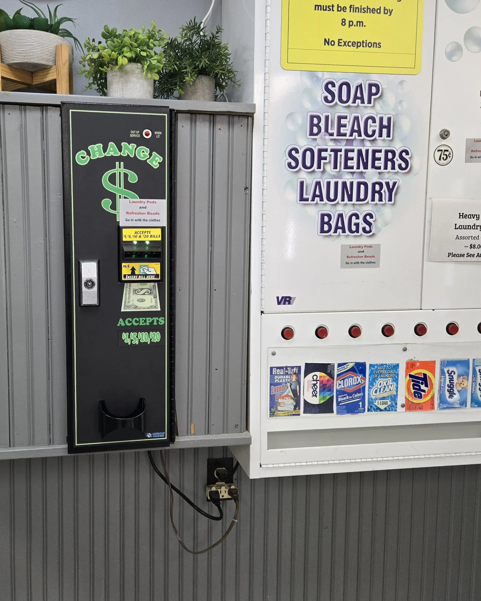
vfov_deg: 58.8
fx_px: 534
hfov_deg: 48.1
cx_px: 180
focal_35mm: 30
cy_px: 301
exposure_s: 1/120
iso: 250
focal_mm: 5.4
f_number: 1.8
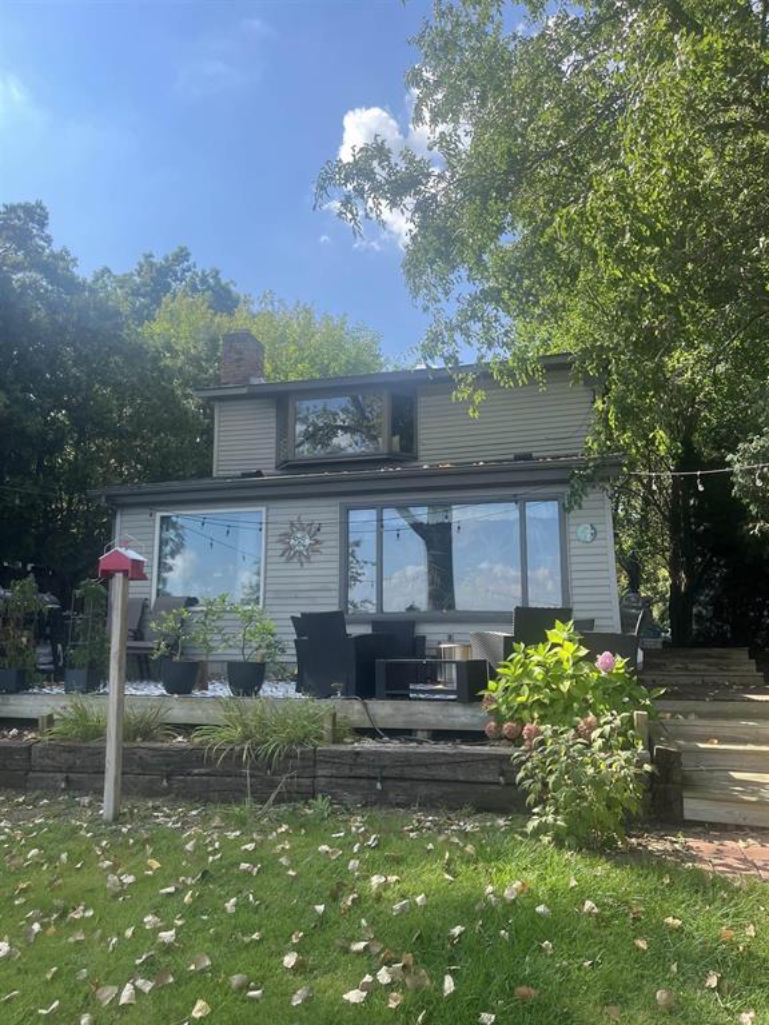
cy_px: 512
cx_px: 384
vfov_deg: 67.3
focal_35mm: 26
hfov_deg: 53.1
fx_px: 770
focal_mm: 5.1
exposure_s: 1/1225
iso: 50
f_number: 1.6
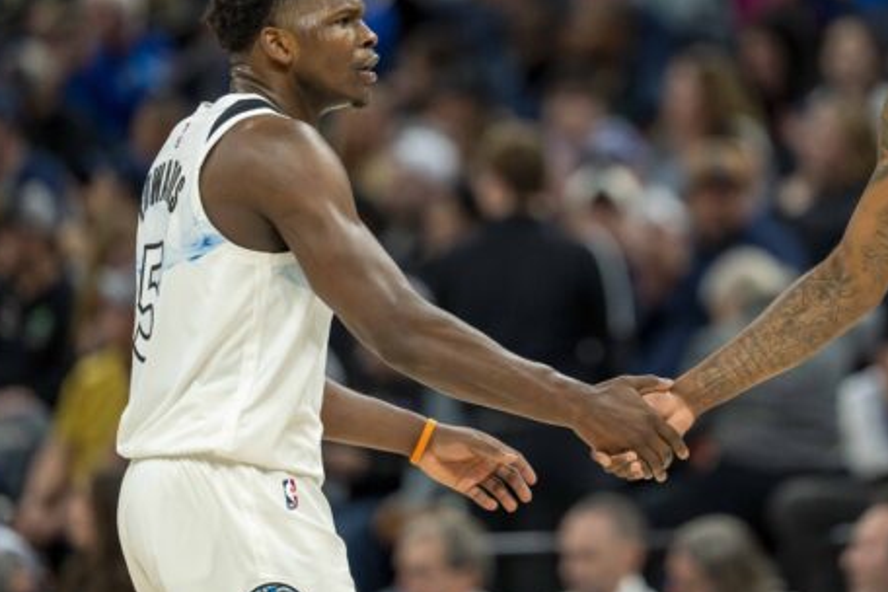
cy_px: 206
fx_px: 9989
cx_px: 572
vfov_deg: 3.4
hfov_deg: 5.1
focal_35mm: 405
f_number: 2.8
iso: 2500
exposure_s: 1/1250
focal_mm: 300
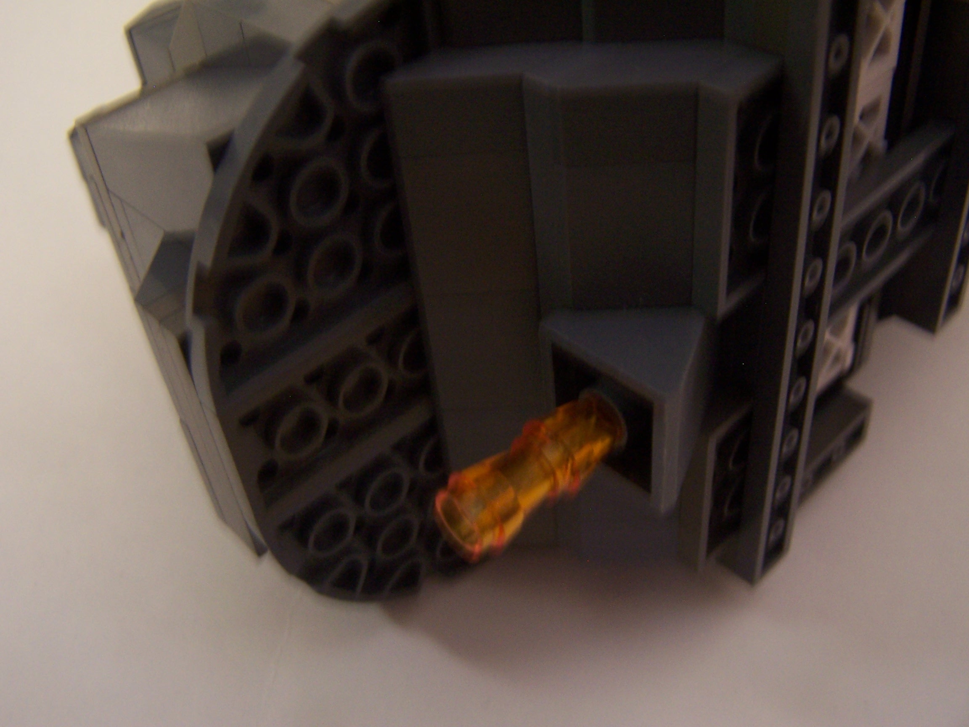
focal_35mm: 38
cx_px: 484
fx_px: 1064
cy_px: 364
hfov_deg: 49.0
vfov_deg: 37.7
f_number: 2.8
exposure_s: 1/8
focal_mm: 6.3
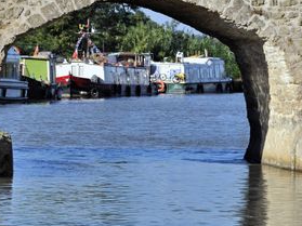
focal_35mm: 363
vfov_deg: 4.1
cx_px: -37
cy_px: 119
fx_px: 3166
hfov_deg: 5.4
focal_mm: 135
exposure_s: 1/500
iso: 400
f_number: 8
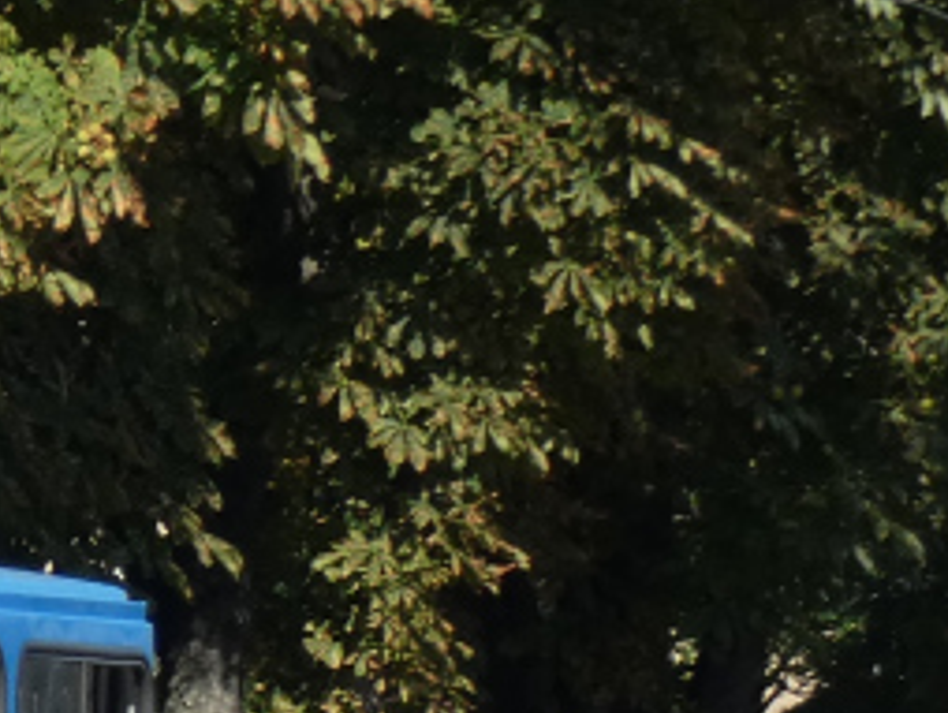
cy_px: 793
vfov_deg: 1.7
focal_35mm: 884
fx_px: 24232
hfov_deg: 2.2
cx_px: -1142
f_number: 5.5
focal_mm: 30.9
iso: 80
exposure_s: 1/320
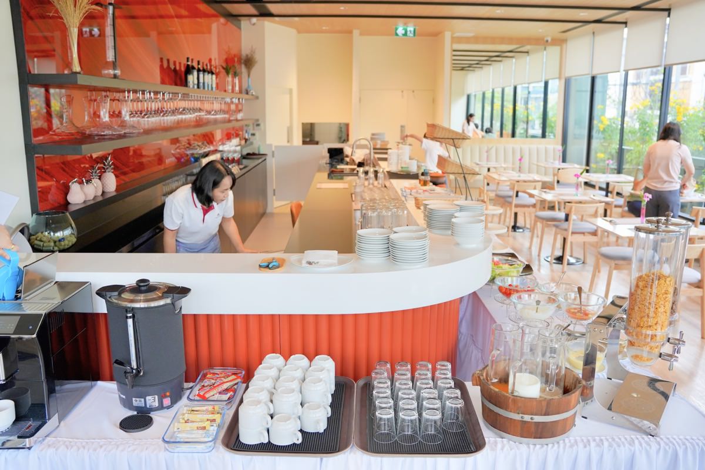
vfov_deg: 42.5
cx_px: 352
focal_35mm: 31
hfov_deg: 60.4
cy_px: 235
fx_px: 605
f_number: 4
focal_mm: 30.9
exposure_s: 1/160
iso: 400
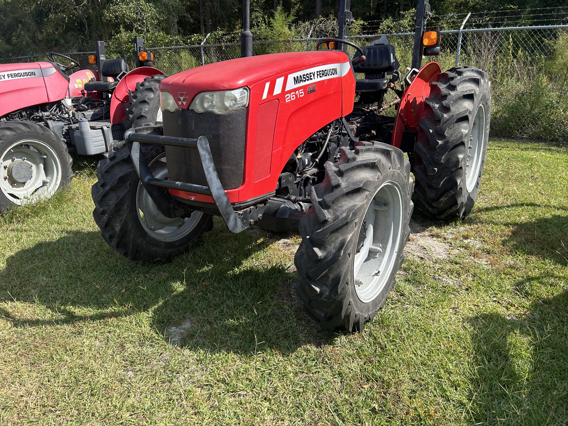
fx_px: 427
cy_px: 213
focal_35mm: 26
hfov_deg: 67.3
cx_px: 284
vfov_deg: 53.1
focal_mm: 5.7
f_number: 1.5
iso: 50
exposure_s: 1/1698
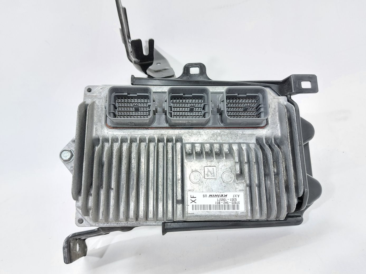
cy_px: 137
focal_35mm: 24
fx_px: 254
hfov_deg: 71.6
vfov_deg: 56.8
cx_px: 183
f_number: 1.8
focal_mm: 5.23
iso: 200
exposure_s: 1/50
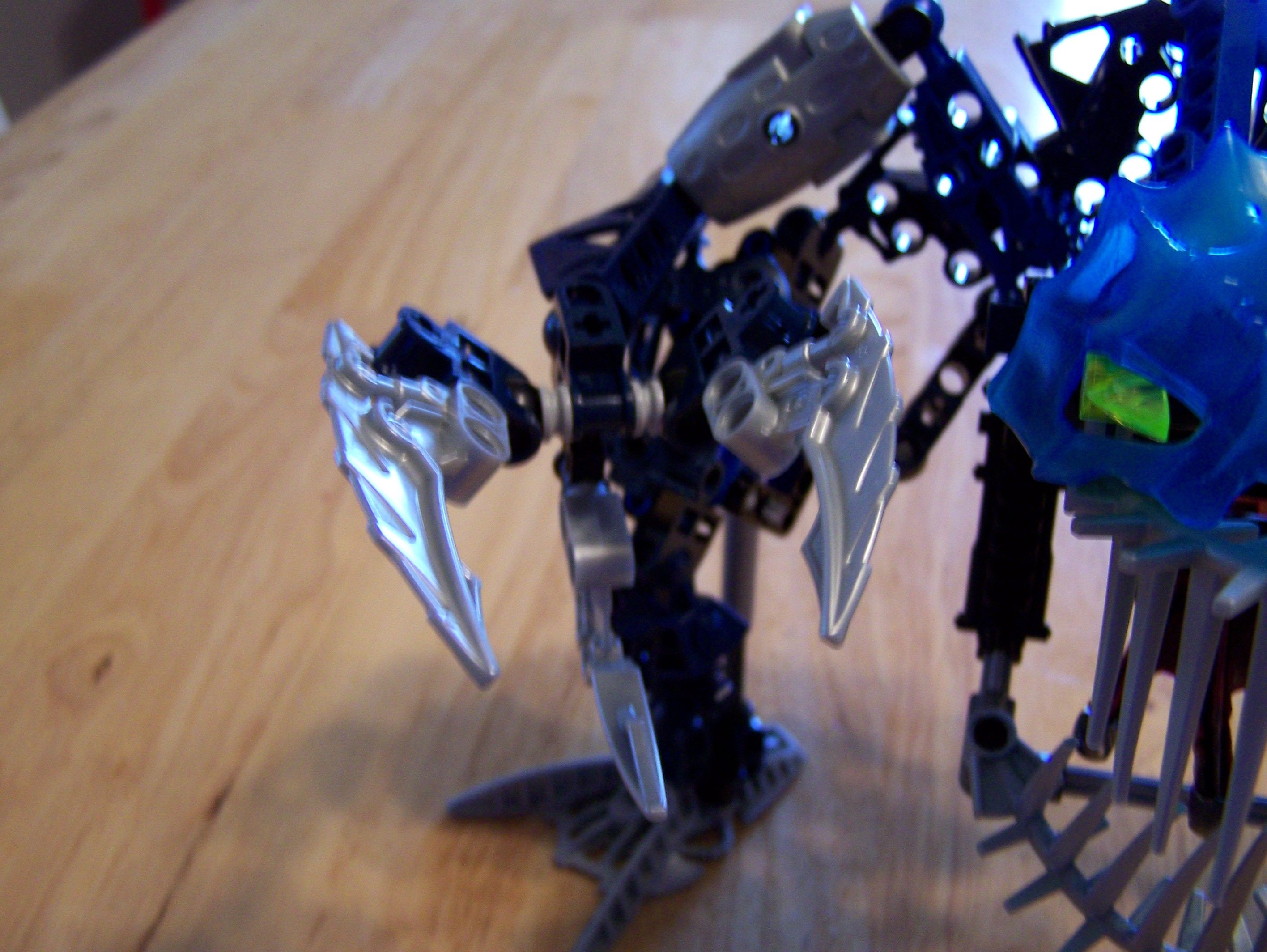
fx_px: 1392
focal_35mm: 38
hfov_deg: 48.9
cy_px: 476
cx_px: 634
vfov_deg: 37.8
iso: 160
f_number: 2.8
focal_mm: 6.3
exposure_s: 1/13
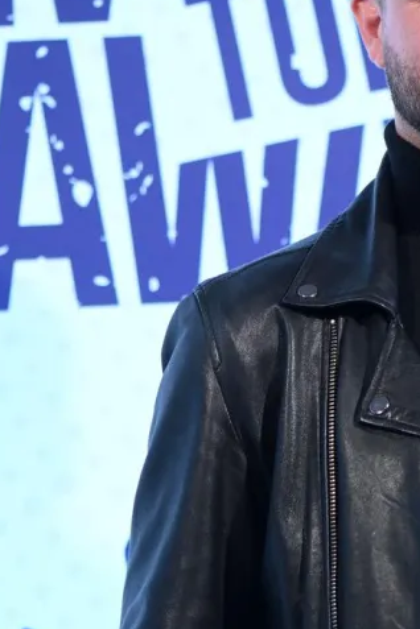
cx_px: 465
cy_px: 436
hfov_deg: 5.5
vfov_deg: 8.2
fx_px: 4392
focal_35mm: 251
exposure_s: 1/500
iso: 1250
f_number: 4
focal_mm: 105
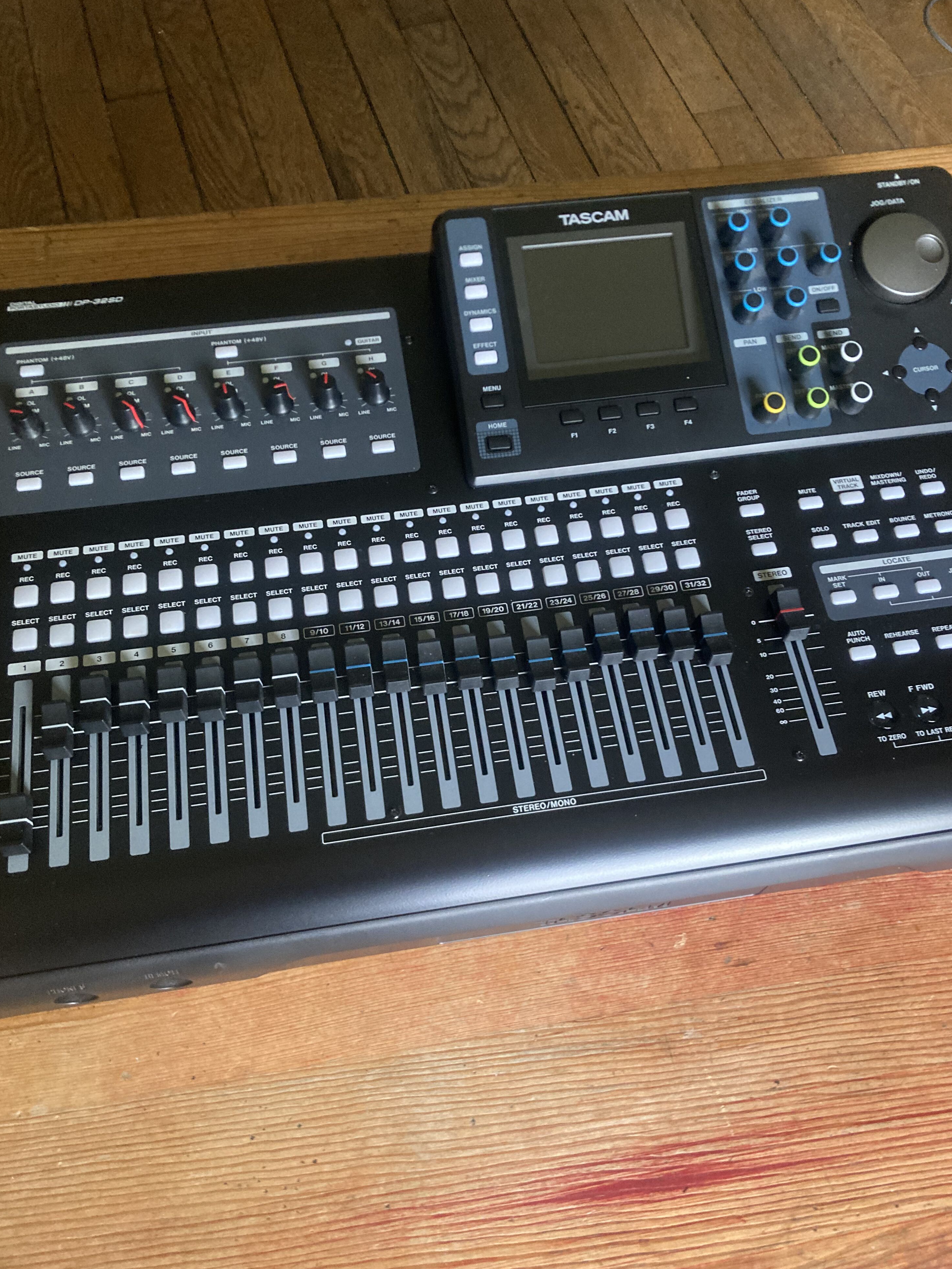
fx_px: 1063
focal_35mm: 29
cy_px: 651
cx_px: 475
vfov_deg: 61.6
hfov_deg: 48.2
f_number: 1.8
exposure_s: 1/40
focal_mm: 3.99
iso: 400
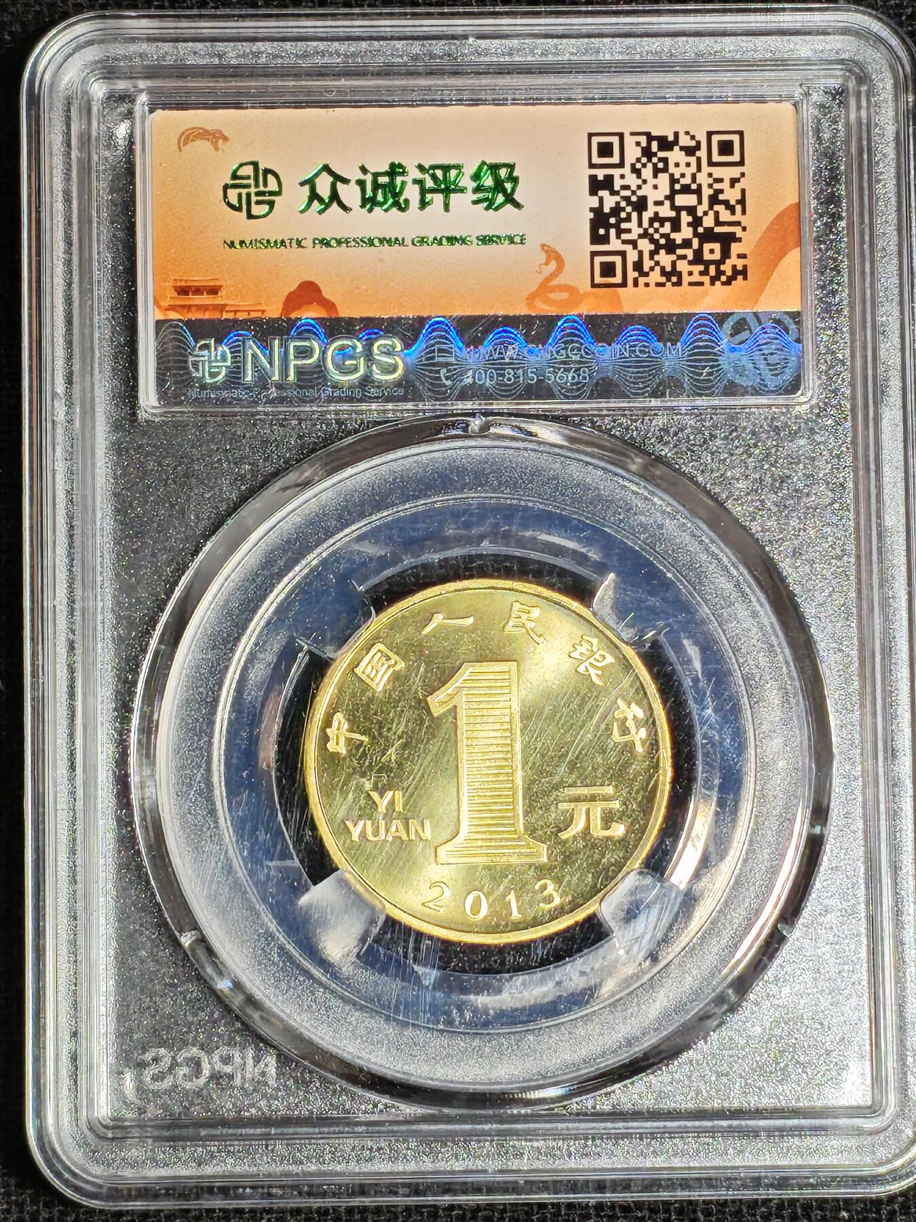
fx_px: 4234
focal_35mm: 120
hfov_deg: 12.3
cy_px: 611
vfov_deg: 16.4
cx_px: 458
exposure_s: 1/764
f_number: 1.5
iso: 50
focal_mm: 4.94
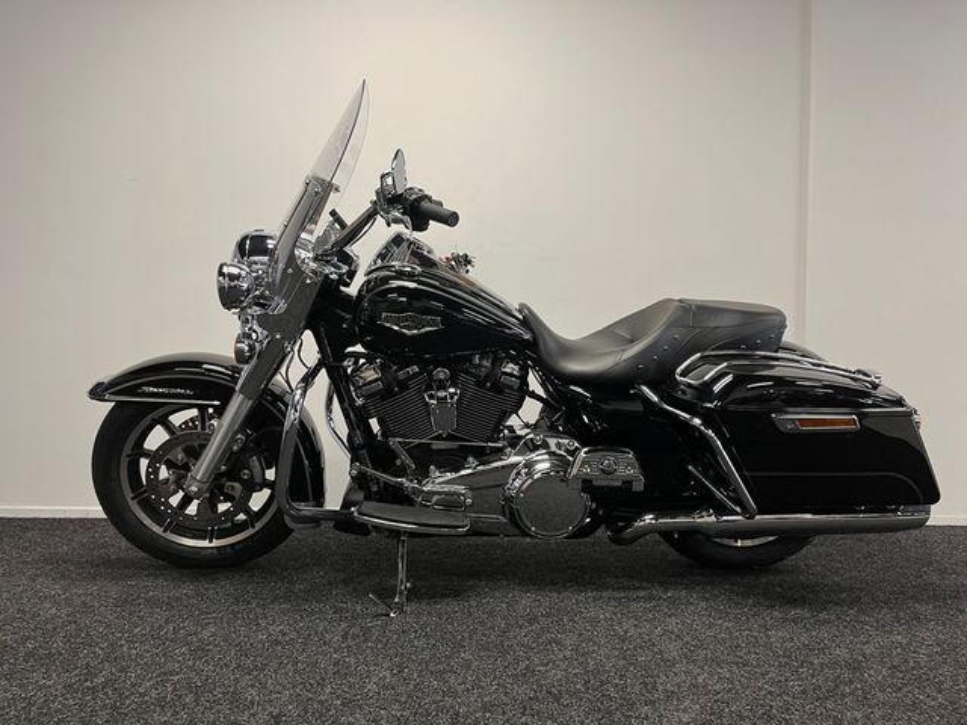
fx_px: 726
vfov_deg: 53.1
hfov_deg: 67.3
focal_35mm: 26
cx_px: 484
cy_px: 362
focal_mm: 5.1
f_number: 1.6
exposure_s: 1/50
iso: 80
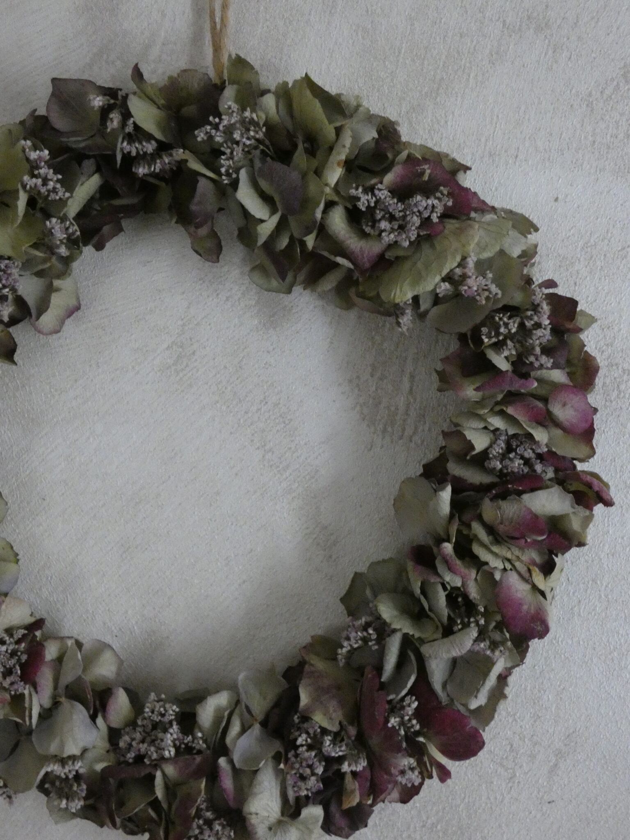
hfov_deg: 30.3
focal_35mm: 48
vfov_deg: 39.7
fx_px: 1165
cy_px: 420
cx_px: 315
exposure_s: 1/25
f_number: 4.5
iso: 1600
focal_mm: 8.6
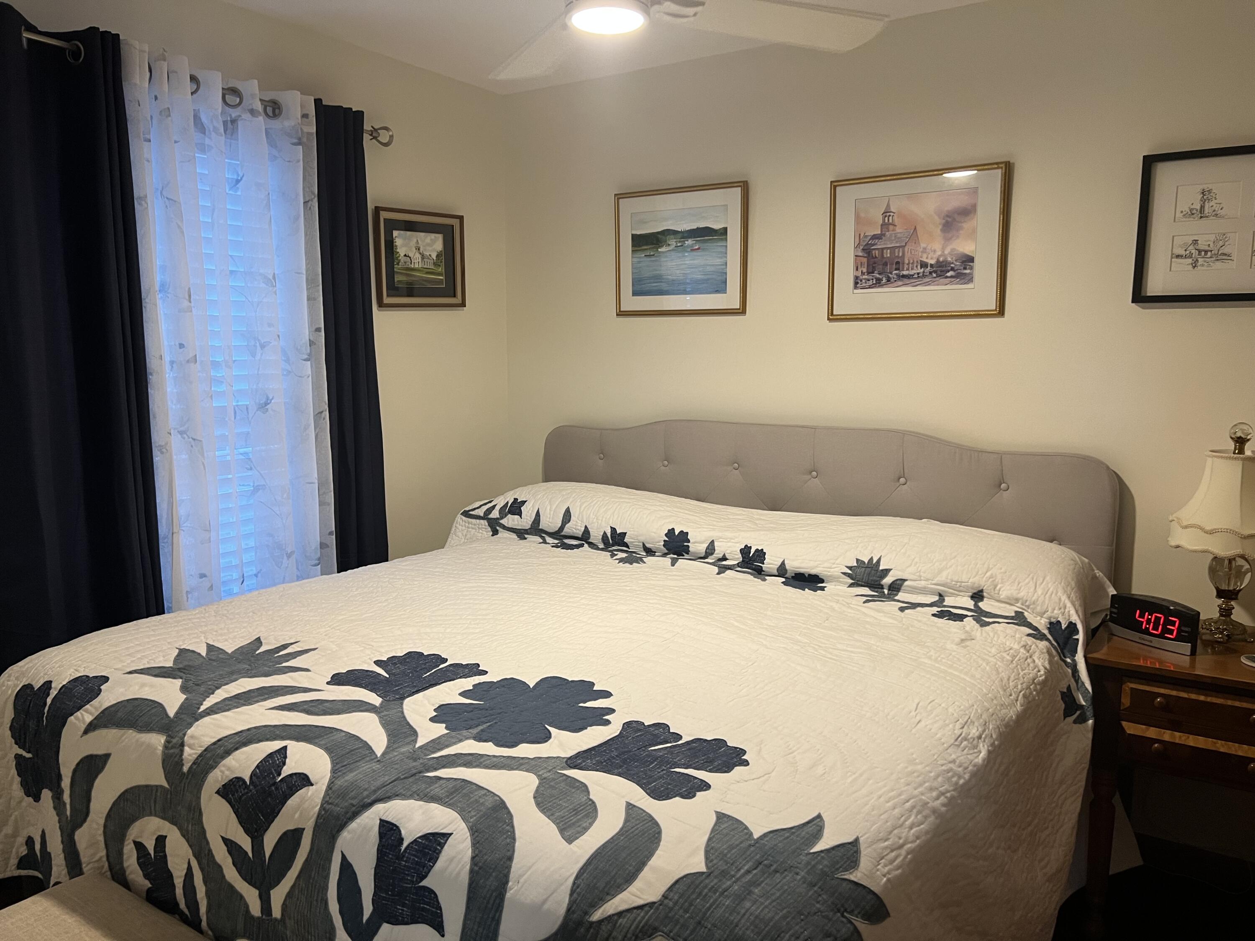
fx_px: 943
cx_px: 628
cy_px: 470
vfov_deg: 53.1
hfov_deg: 67.3
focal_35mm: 26
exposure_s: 1/60
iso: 125
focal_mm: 5.7
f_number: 1.5
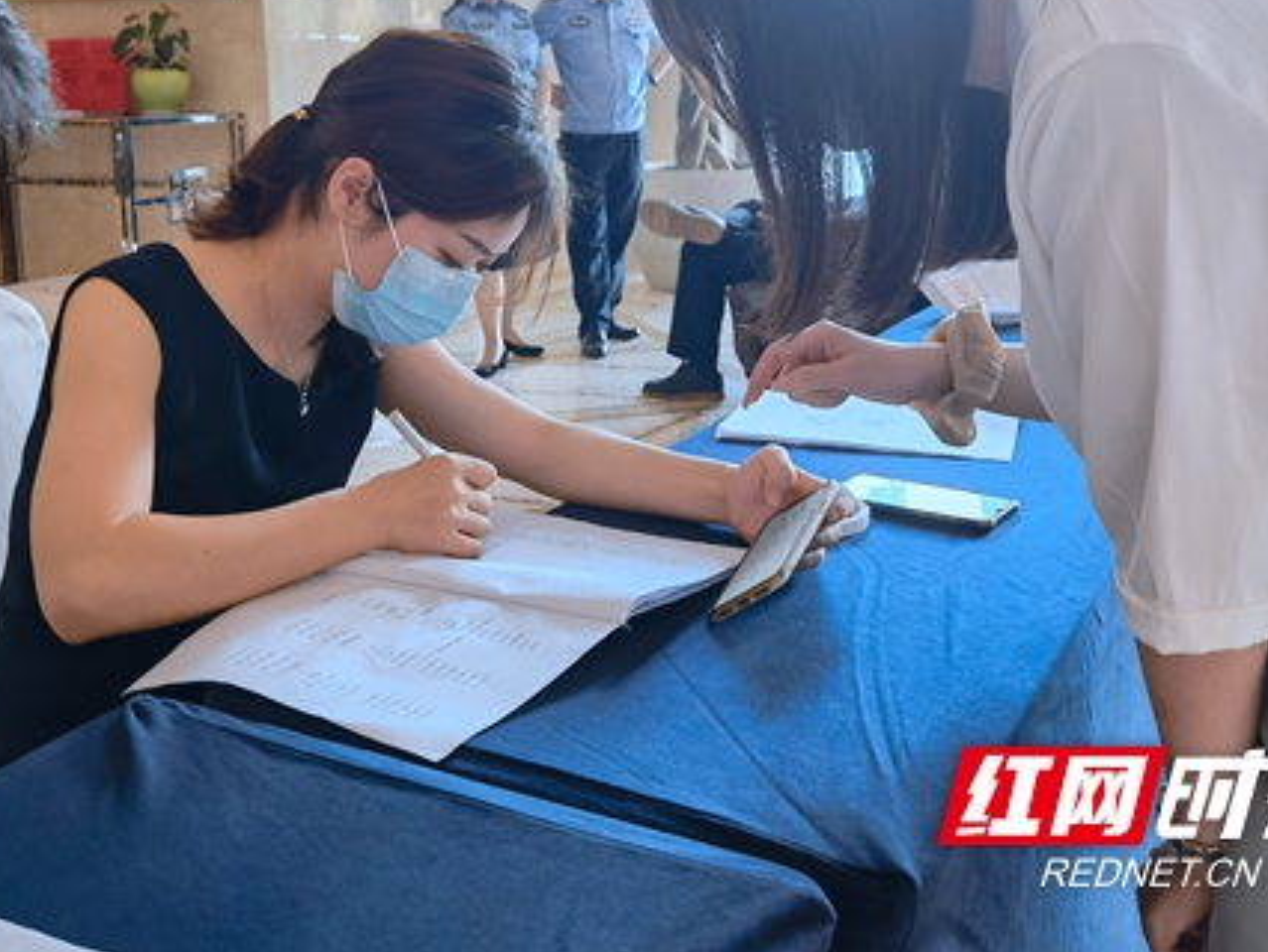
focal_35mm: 38
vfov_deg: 37.3
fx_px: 1393
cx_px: 569
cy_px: 315
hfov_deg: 48.9
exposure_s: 1/50
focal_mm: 6.67
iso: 160
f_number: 1.9
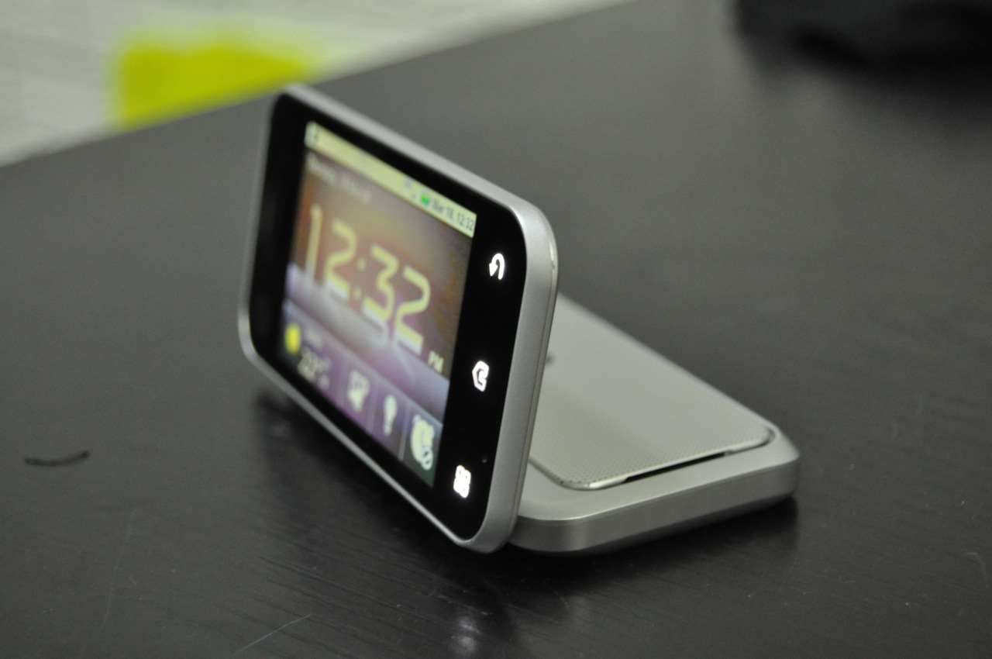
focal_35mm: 69
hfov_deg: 29.3
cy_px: 330
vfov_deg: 19.7
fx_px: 1899
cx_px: 496
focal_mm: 46
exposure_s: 1/25
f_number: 5.3
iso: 1600
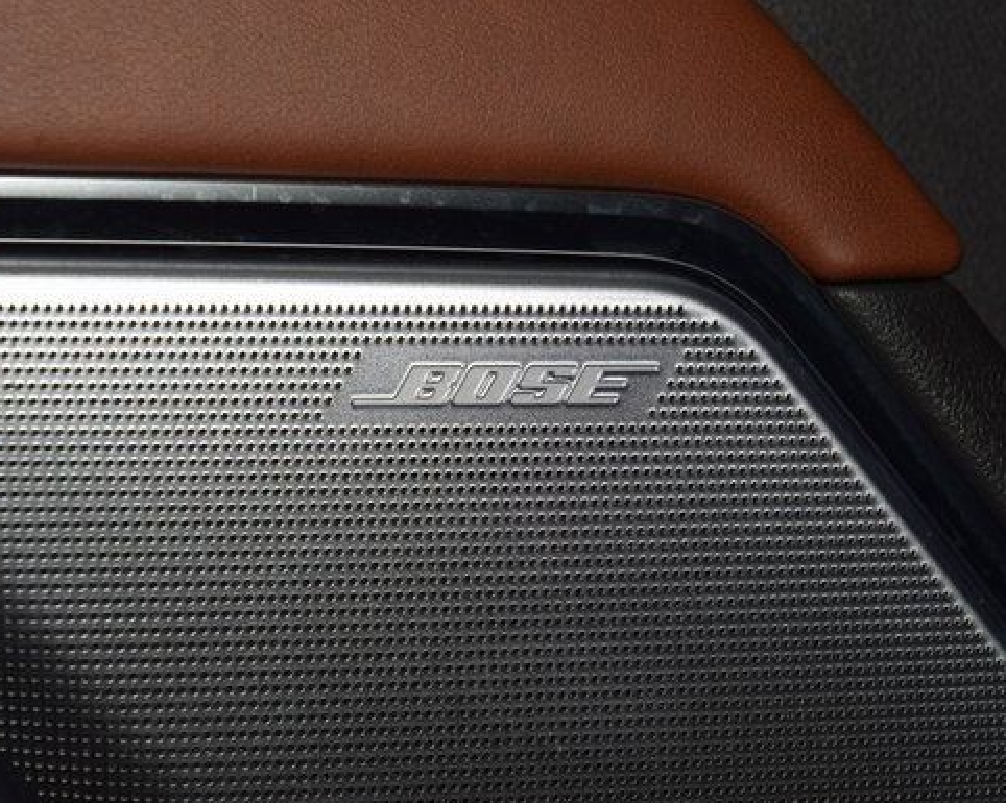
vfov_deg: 11.8
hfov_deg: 14.7
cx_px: 507
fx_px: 3898
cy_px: 372
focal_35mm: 131
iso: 100
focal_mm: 70
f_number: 8
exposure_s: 1/125
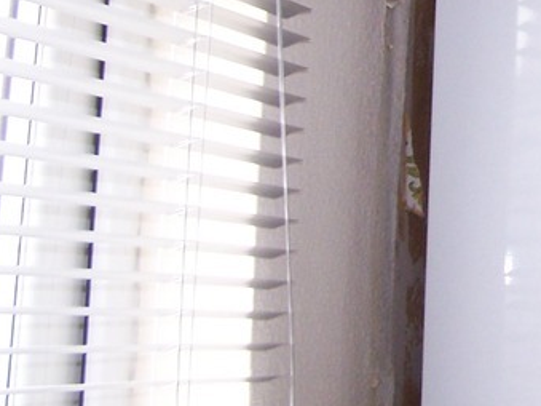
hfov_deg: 16.6
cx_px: 705
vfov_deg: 13.0
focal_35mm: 112
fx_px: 1750
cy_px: -5
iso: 140
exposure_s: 1/125
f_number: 2.8
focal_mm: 6.3
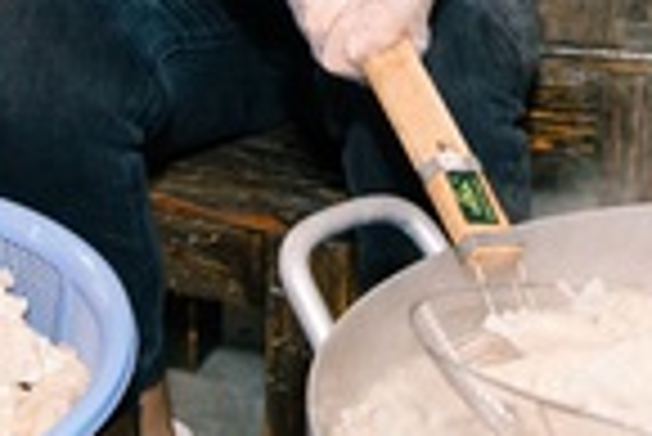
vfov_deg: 9.2
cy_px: -227
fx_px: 2629
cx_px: 256
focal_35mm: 145
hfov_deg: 14.1
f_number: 3.5
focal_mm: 36
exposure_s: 1/200
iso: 2000
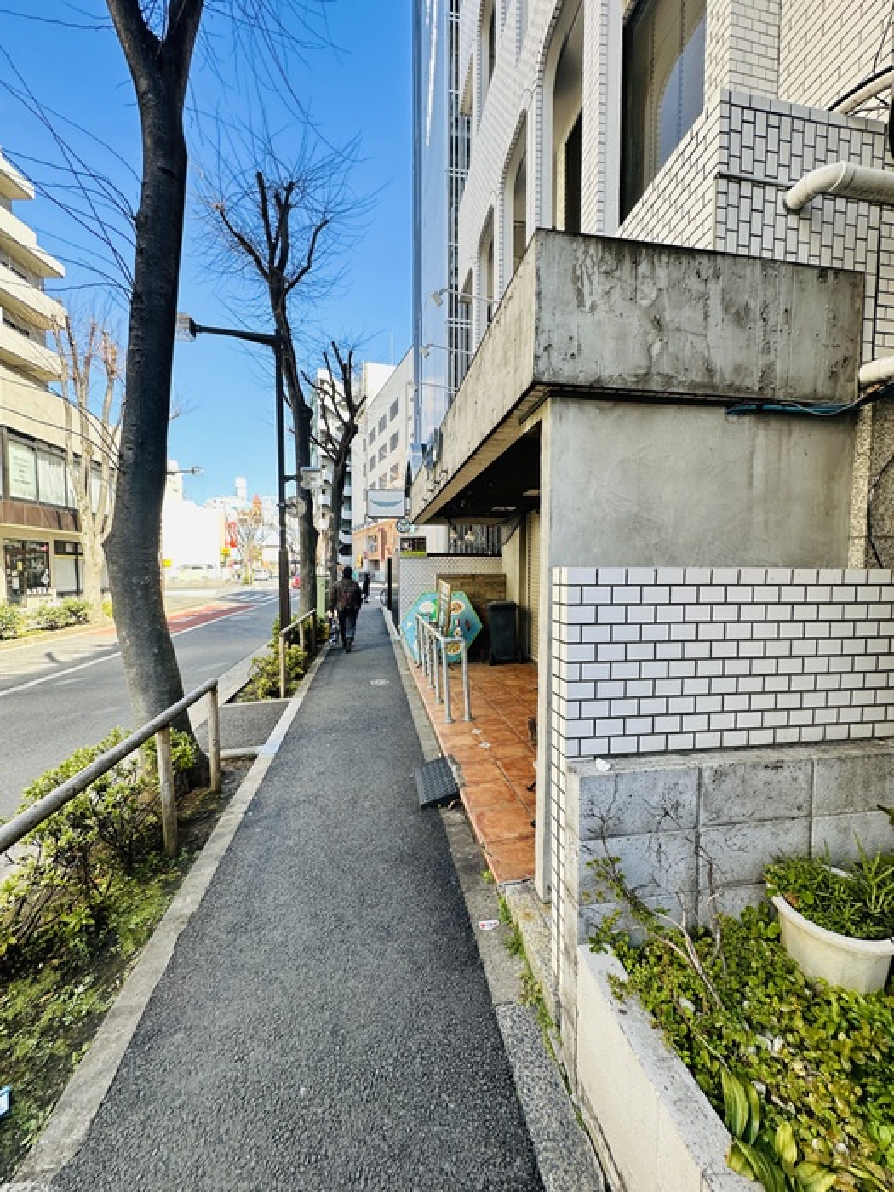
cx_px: 447
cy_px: 596
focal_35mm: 14
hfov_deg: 85.7
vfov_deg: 102.1
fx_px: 482
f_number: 2.2
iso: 40
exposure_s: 1/268
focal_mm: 2.22
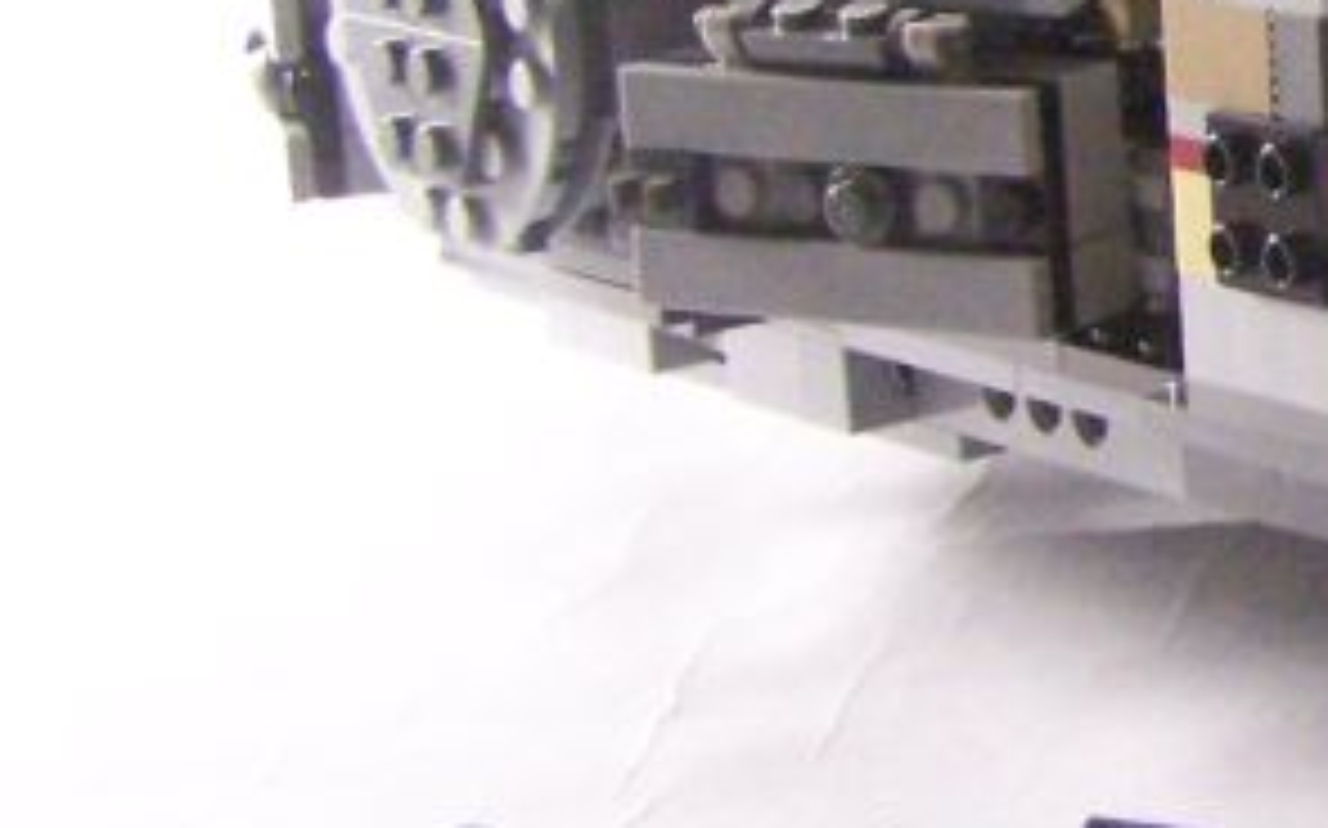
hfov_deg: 13.8
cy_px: -176
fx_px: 5064
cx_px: 2161
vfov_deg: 9.2
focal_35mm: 140
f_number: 3.2
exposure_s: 1/45
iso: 400
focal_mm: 6.3
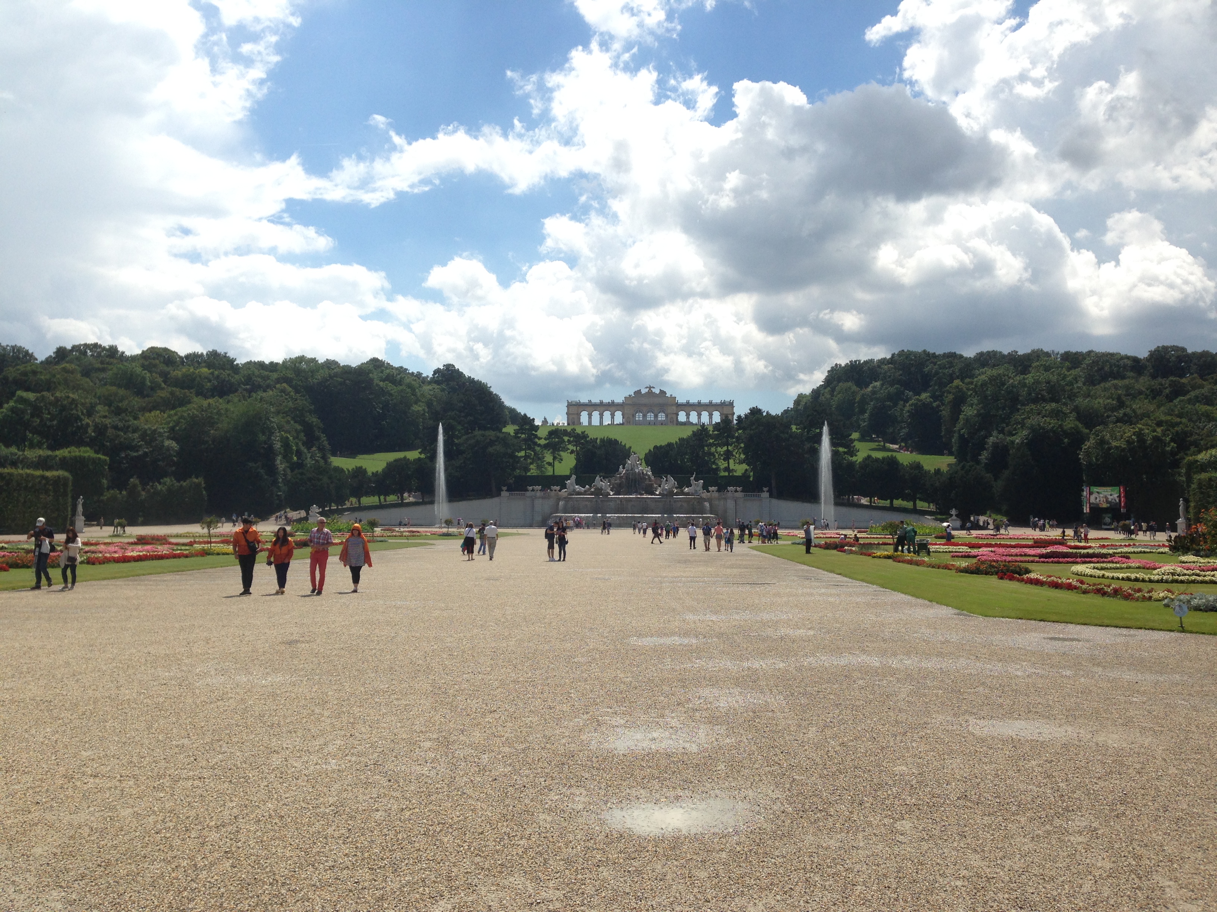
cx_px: 608
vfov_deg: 42.9
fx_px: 1160
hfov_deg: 55.4
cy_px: 456
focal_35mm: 33
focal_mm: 4.12
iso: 50
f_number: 2.4
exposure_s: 1/2584
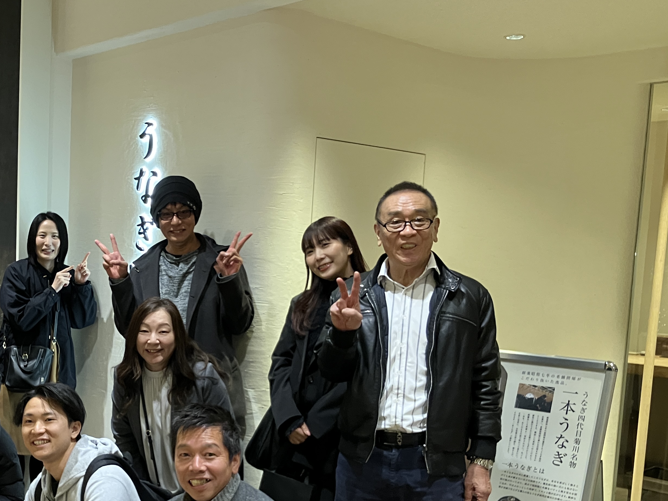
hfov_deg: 39.5
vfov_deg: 31.2
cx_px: 130
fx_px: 888
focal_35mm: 46
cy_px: 348
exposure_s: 1/60
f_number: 1.8
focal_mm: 3.99
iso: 320
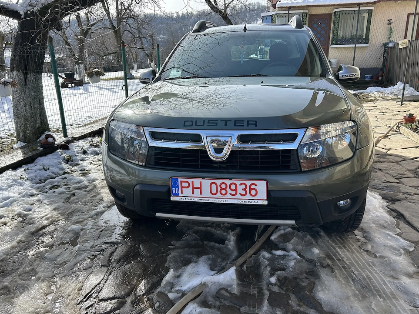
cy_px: 154
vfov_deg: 51.3
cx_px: 209
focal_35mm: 27
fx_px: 327
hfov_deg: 65.3
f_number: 1.5
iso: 50
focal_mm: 5.7
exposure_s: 1/1934
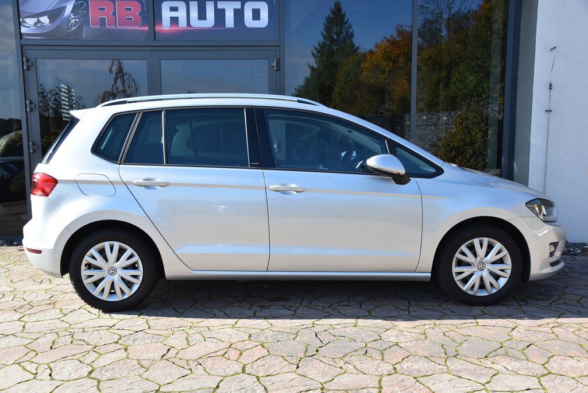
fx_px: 556
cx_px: 294
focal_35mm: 34
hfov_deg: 55.8
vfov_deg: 38.9
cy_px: 196
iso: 500
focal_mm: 34
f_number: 8
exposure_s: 1/250
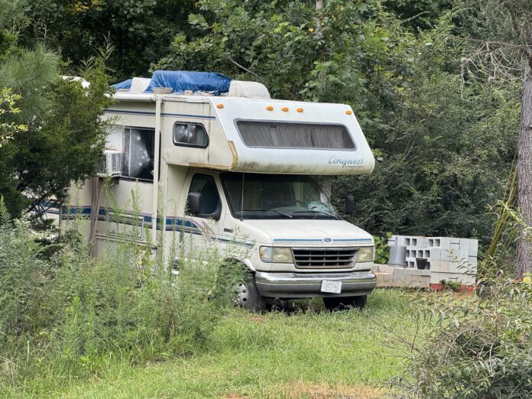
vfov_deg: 12.3
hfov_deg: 16.4
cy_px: 200
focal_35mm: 120
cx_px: 266
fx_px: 1844
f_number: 2.8
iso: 50
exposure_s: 1/239
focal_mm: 15.66
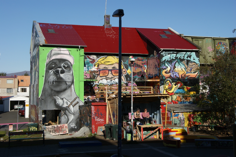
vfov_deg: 25.7
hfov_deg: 37.9
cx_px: 118
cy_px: 78
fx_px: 344
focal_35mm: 52
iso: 100
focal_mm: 35
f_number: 13
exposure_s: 1/200
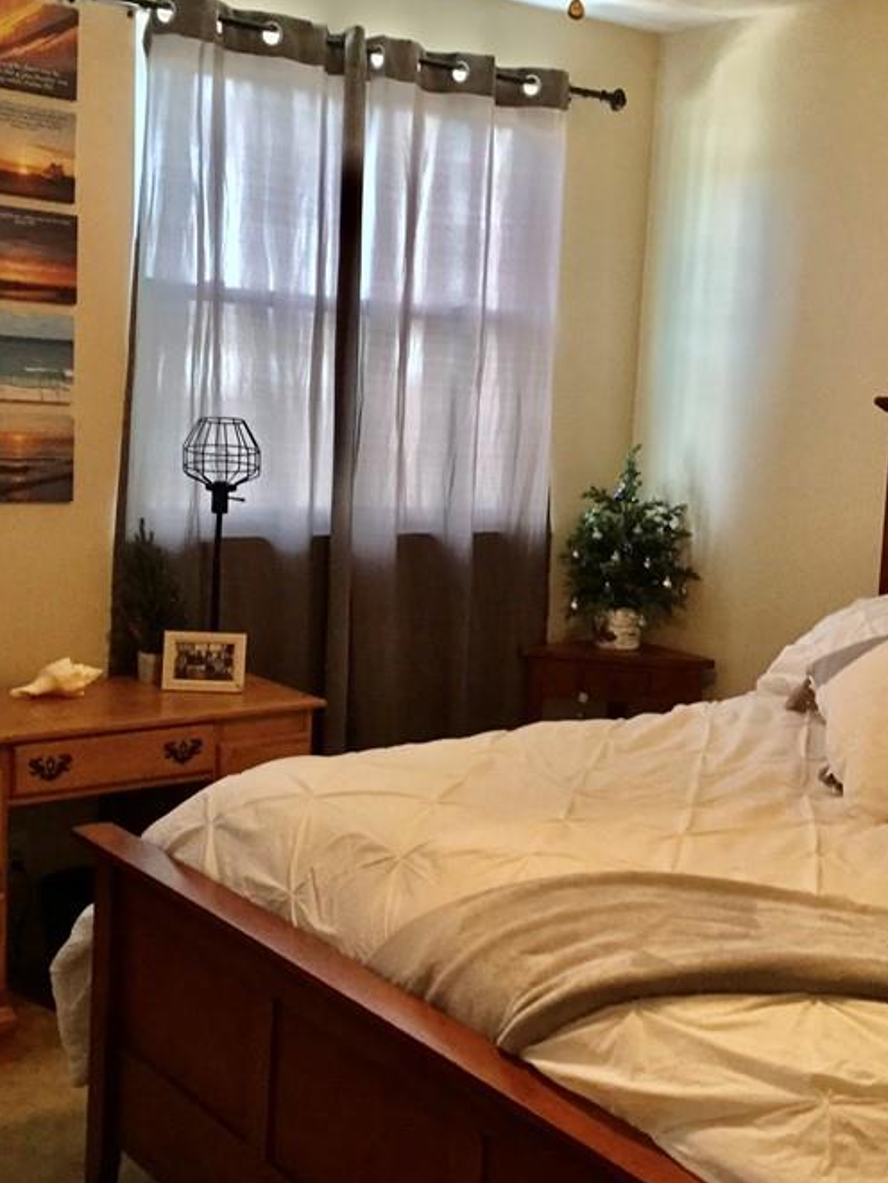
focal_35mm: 48
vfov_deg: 39.6
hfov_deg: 30.2
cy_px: 616
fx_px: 1641
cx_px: 528
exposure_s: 1/30
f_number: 2.4
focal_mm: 3.3
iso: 200
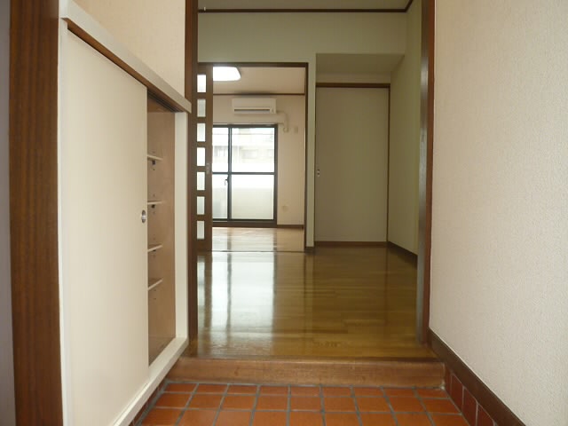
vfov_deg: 54.9
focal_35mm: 25
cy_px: 213
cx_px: 284
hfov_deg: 69.4
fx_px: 410
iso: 100
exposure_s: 1/40
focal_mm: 4.5
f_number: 2.8
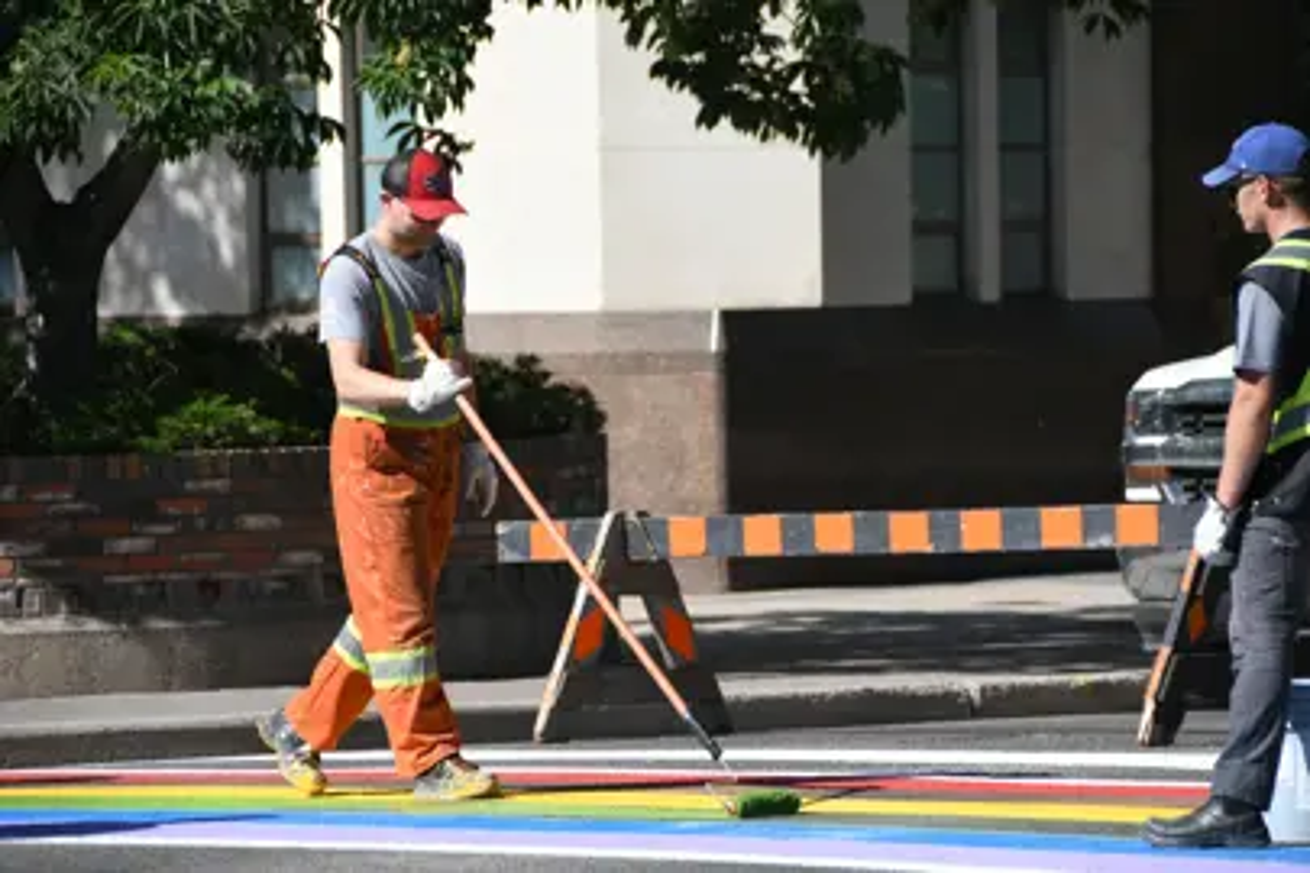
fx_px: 8187
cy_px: 436
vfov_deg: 6.1
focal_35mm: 225
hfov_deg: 9.1
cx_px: 655
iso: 100
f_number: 5.6
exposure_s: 1/400
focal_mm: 150
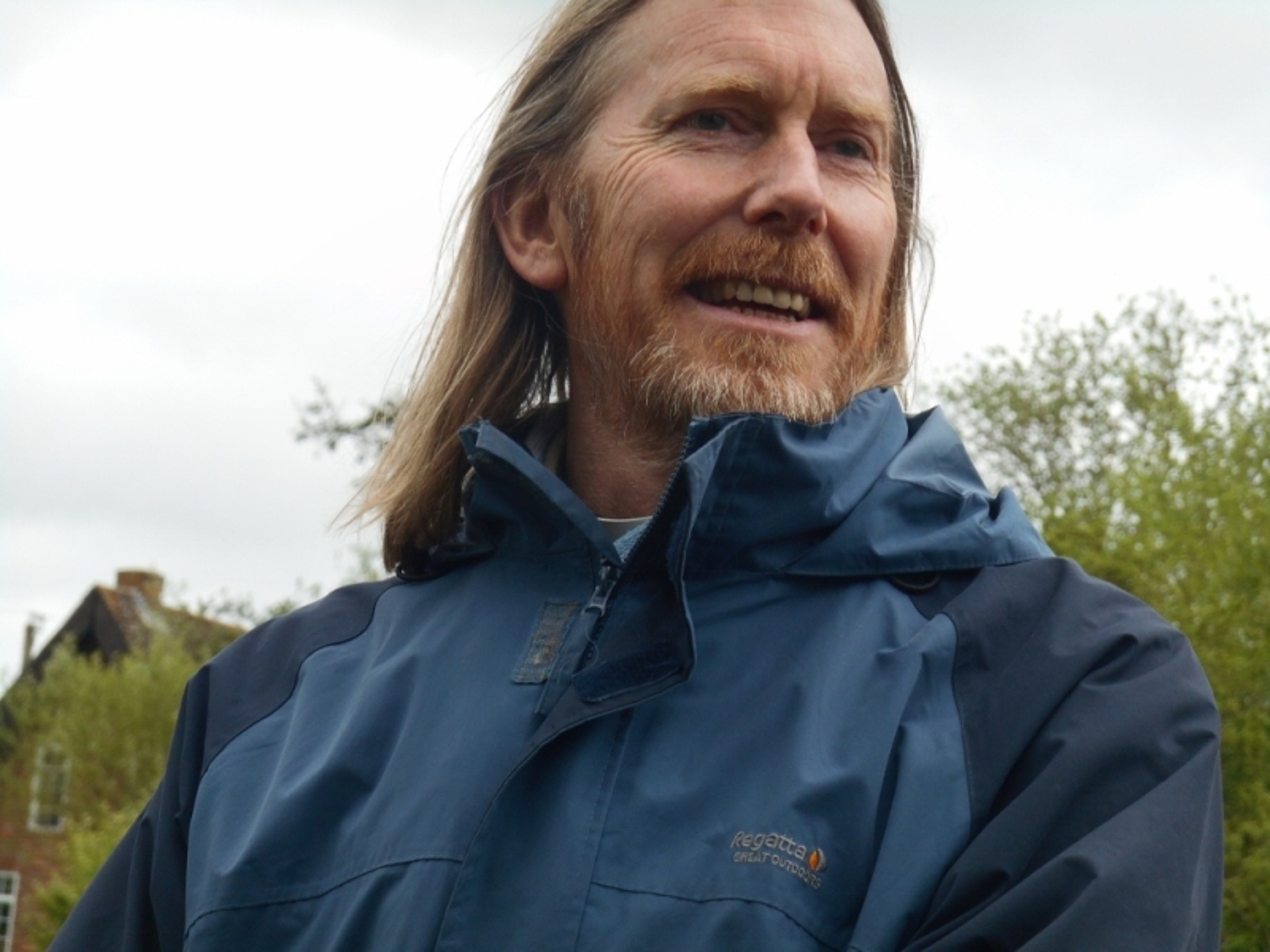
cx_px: 635
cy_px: 476
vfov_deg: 9.4
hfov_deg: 12.5
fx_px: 5797
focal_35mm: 158
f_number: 6
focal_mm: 28.3
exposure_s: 1/250
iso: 125
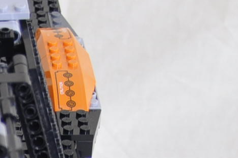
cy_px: 416
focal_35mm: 248
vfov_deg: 5.3
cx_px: -168
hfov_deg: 8.1
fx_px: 1637
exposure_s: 1/25
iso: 200
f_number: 3.2
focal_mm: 24
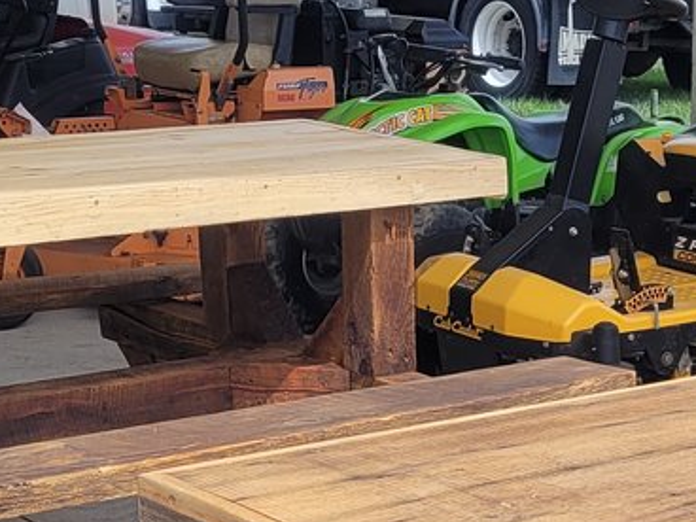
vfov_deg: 13.1
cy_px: 769
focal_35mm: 107
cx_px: 548
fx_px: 2151
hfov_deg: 18.2
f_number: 1.8
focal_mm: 5.4
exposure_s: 1/1372
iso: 40
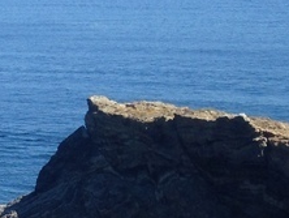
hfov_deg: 11.8
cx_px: -258
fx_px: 1270
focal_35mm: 152
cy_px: 410
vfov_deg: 9.3
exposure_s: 1/1022
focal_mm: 4.12
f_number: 2.4
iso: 50
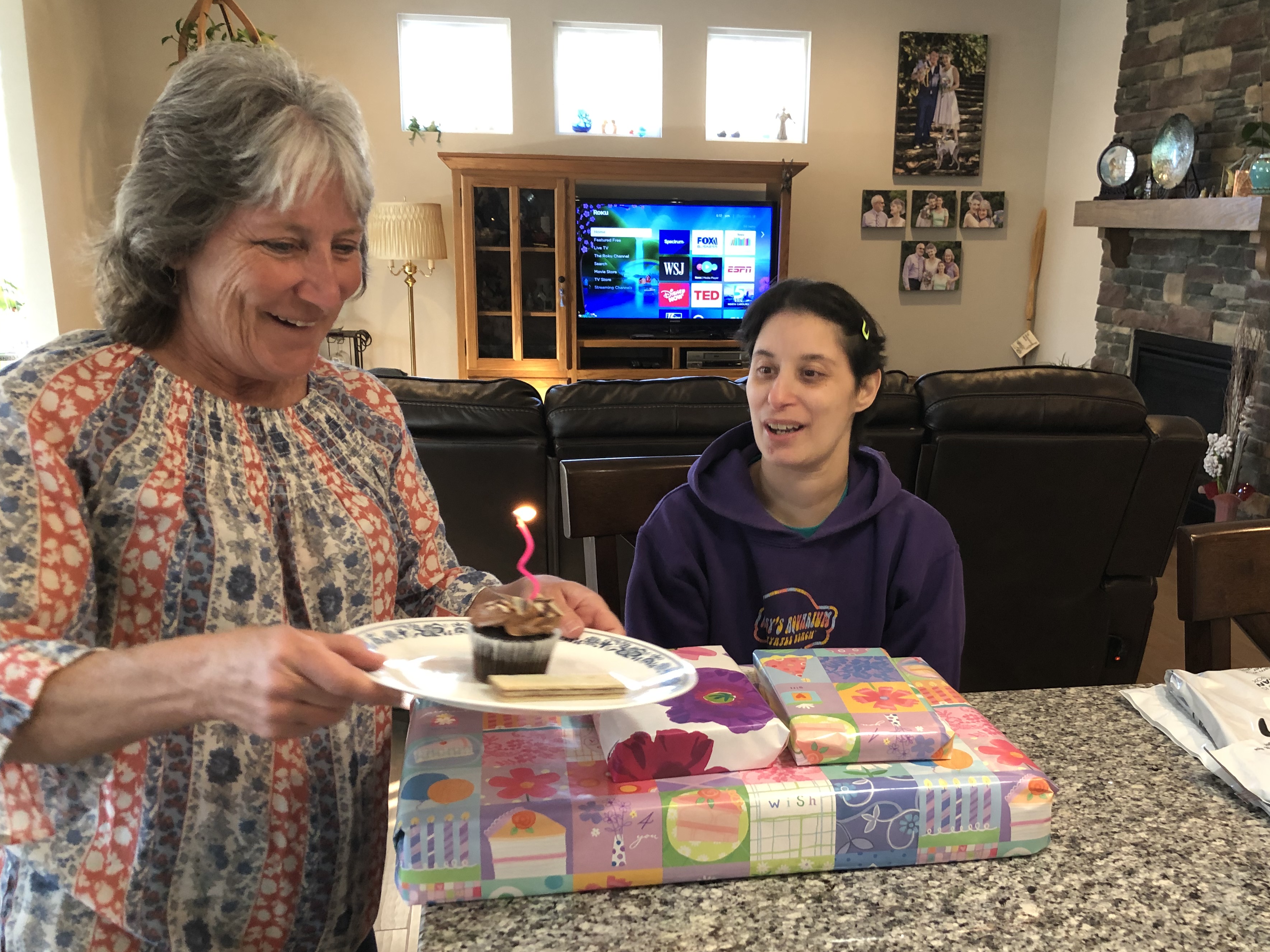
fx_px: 1174
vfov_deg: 44.1
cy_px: 508
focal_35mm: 32
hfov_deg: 56.7
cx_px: 696
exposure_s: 1/60
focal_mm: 3.99
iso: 200
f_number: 1.8
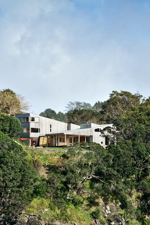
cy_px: 175
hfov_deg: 4.8
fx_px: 1773
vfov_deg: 7.3
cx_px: 70
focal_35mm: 283
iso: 100
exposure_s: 1/90
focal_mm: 105
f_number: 13
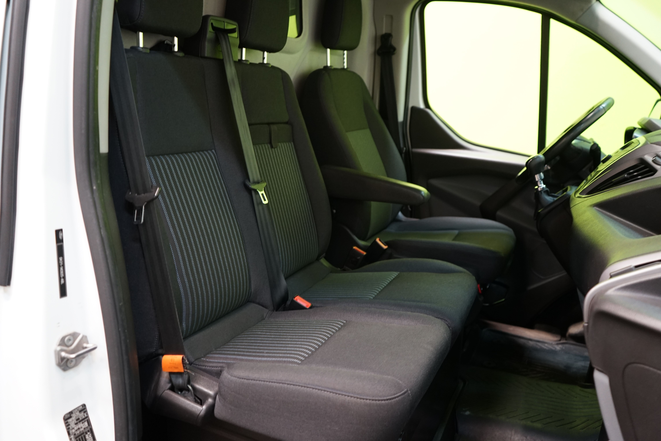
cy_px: 220
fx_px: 532
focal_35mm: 29
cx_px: 330
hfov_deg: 63.7
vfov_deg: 45.0
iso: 1000
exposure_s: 1/30
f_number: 3.5
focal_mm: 29
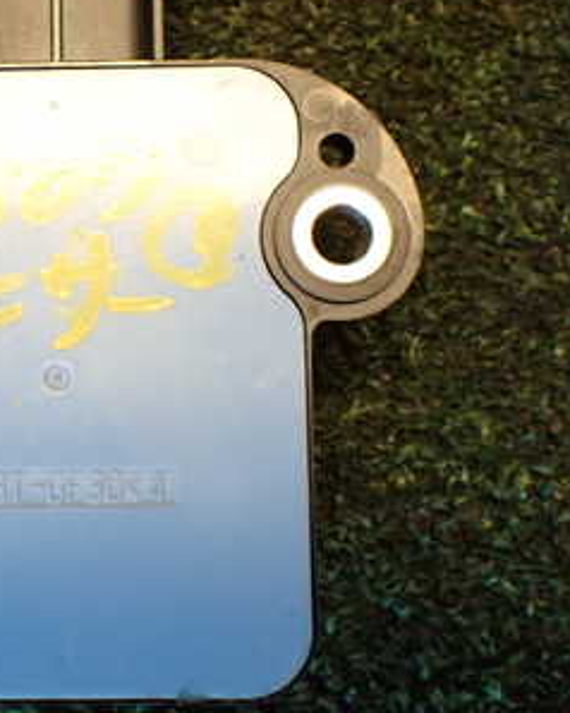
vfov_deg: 31.9
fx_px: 1245
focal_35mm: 59
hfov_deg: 25.0
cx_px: 50
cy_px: 313
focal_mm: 5.4
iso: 800
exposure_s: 1/100
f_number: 2.3
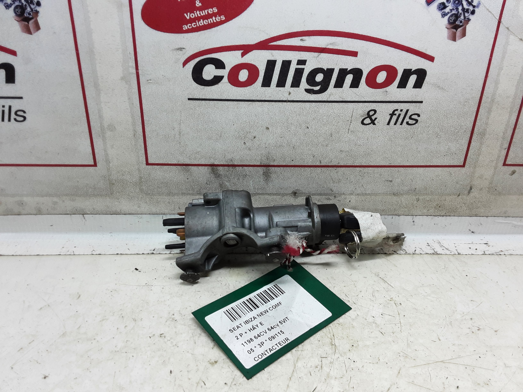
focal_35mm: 27
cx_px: 262
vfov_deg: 51.4
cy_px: 196
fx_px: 408
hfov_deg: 65.3
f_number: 1.9
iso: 64
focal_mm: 2.91
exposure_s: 1/50
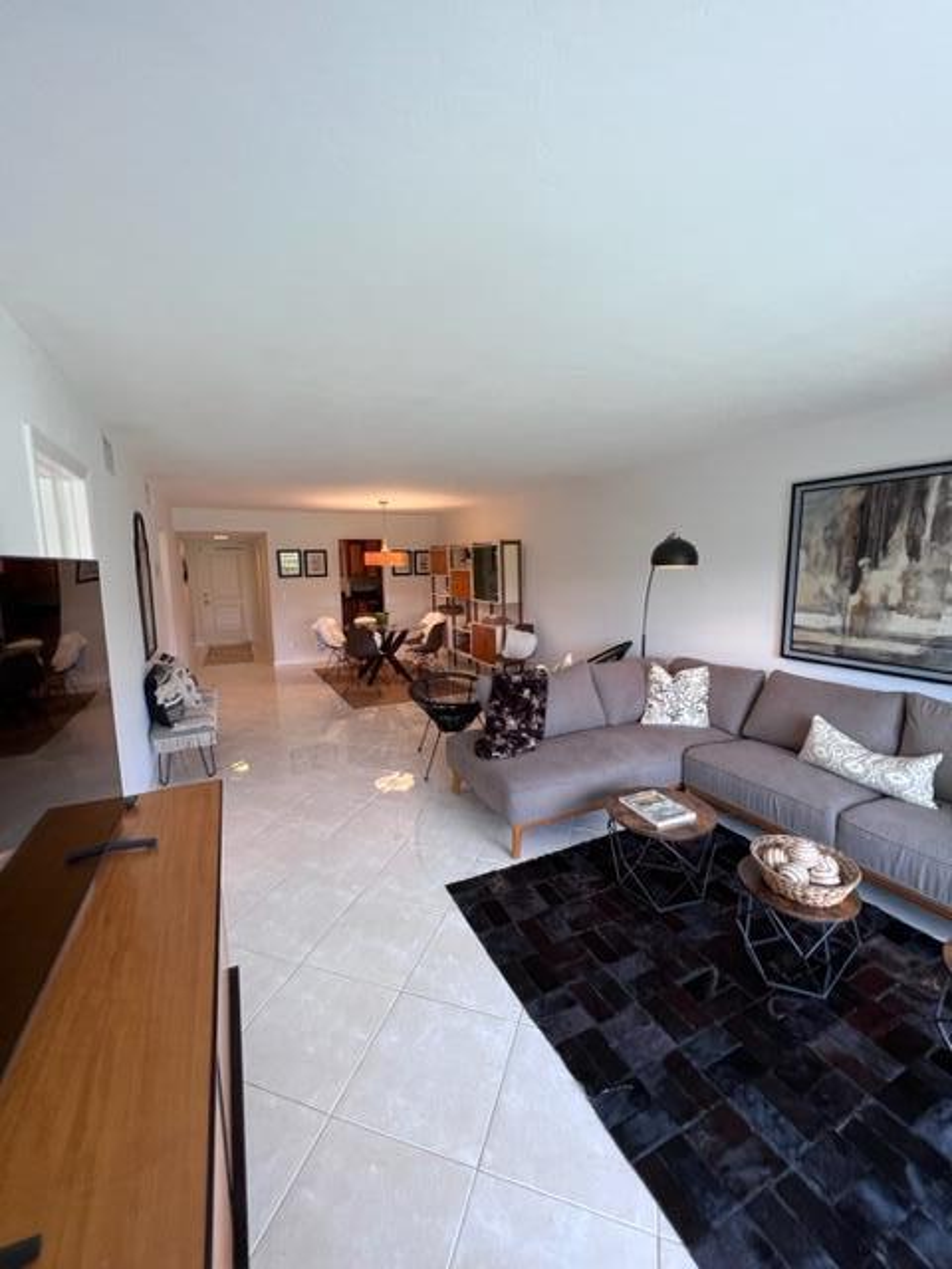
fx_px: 477
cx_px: 476
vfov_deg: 106.2
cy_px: 634
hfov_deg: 89.9
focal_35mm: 13
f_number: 1.8
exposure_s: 1/120
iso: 160
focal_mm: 1.57
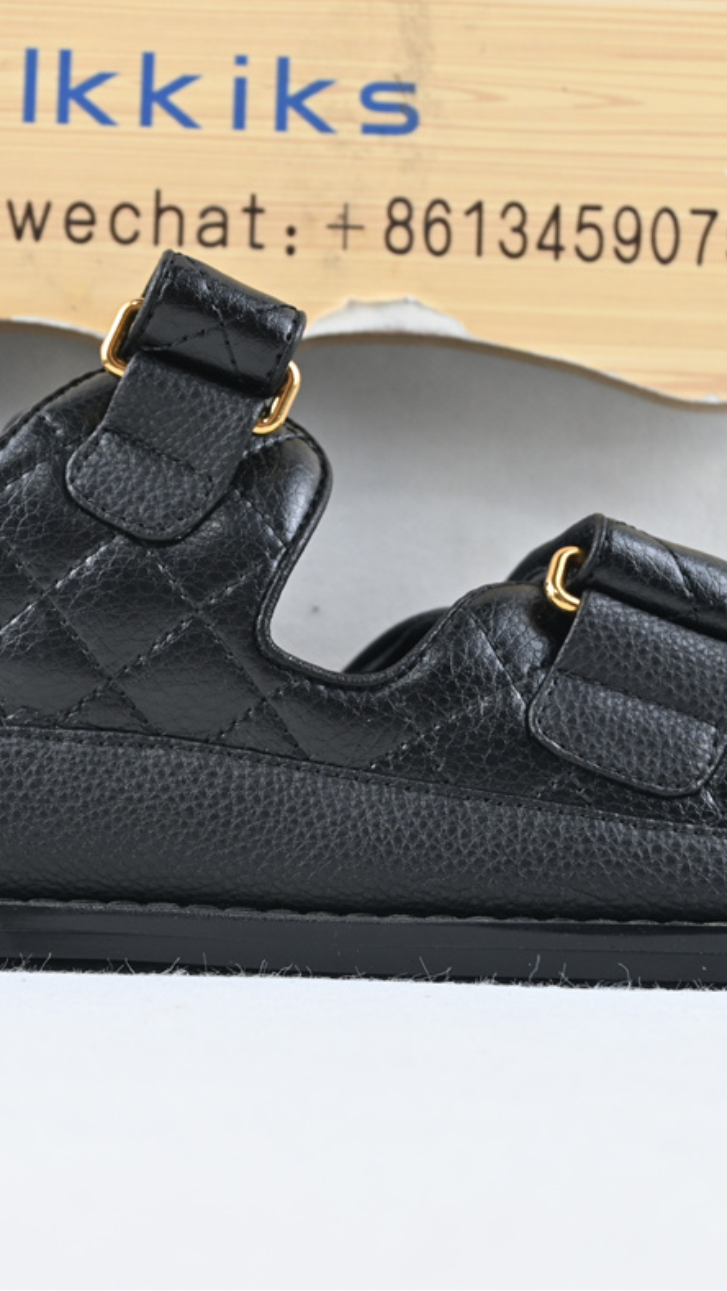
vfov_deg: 24.7
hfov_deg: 14.0
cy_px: 638
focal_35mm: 86
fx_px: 2946
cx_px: 192
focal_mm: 36
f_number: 5.3
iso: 100
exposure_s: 1/25
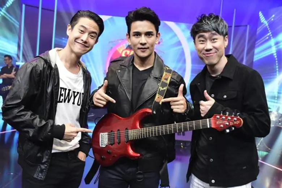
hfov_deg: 53.1
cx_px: 141
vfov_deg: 36.9
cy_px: 94
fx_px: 282
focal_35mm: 36
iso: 2500
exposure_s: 1/500
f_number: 4.5
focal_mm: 24
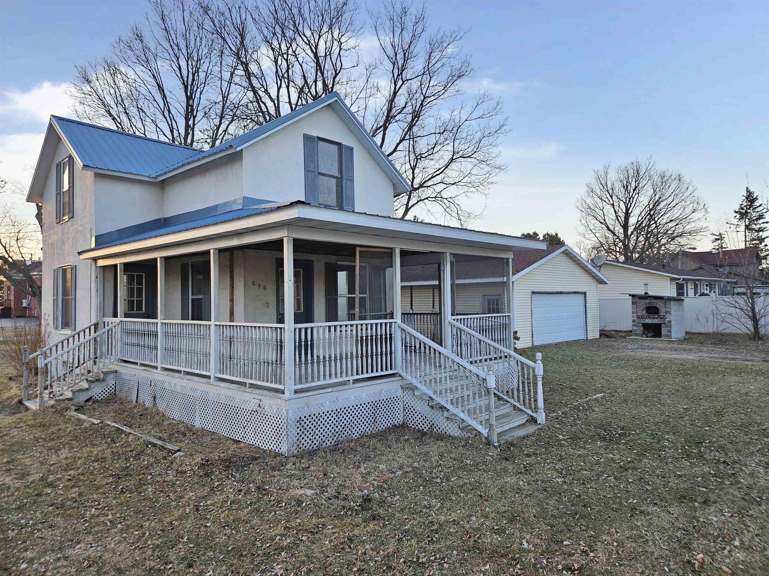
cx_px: 384
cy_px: 288
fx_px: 511
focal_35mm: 23
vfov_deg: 58.9
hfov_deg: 73.9
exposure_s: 1/120
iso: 25
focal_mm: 5.4
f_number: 1.8
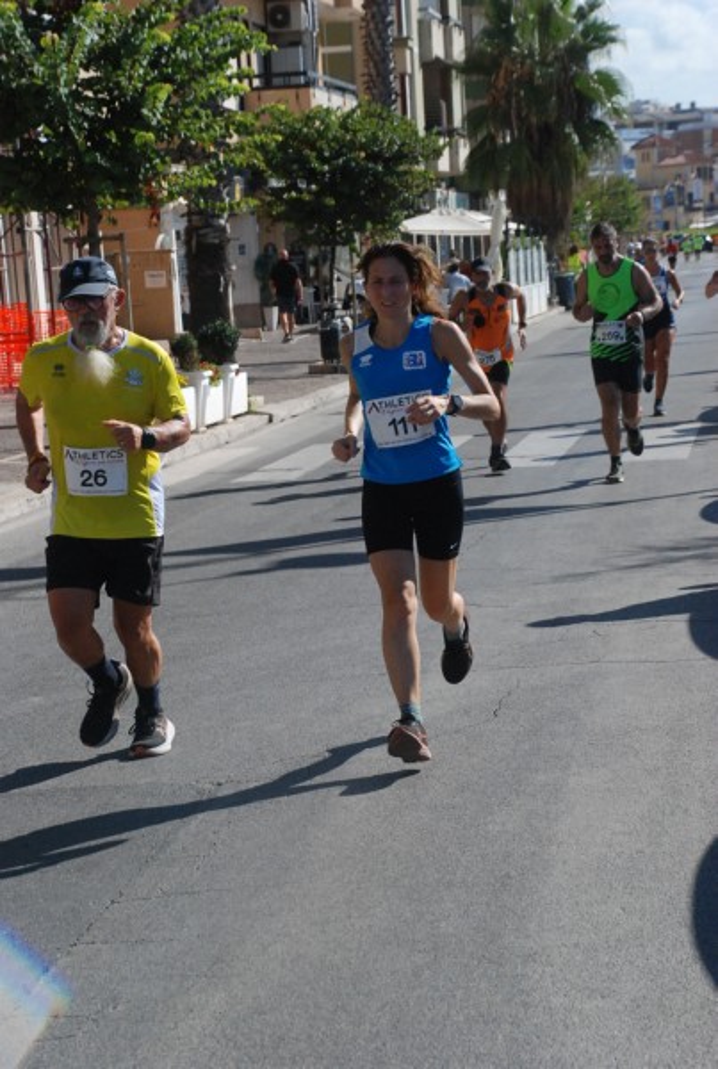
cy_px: 534
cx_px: 359
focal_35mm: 93
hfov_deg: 14.8
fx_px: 2768
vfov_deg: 21.9
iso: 1000
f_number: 8
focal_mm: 62
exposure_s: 1/2000
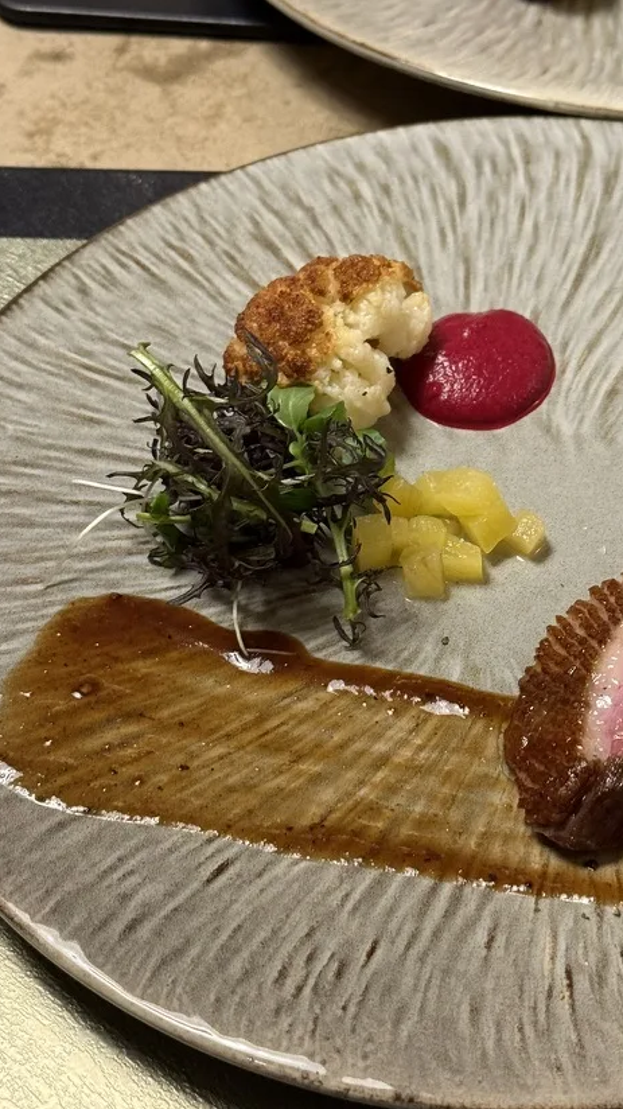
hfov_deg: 18.4
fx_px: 1910
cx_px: 499
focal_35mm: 65
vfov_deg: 32.4
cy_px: 538
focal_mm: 6.76
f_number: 1.78
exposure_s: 1/50
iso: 200
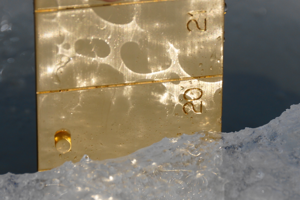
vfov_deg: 5.7
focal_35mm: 240
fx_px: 1999
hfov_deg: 8.6
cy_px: 100
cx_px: 150
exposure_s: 1/320
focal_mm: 160
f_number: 10
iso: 100
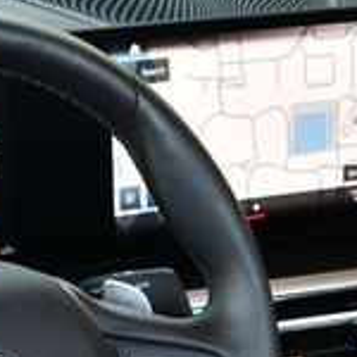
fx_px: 1949
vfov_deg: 10.3
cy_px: 421
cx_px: 79
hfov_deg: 10.4
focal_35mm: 167
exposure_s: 1/250
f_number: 3.8
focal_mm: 23
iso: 720
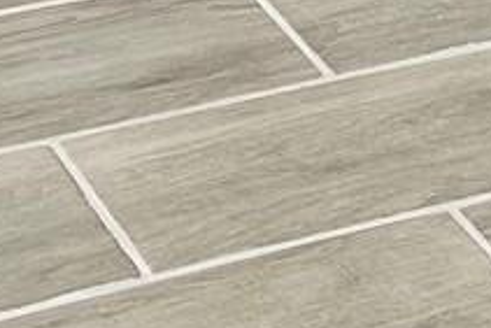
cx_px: -54
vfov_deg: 6.0
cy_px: -1038
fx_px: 2579
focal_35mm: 189
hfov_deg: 10.7
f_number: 1.78
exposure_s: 1/121
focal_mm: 6.86
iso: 160
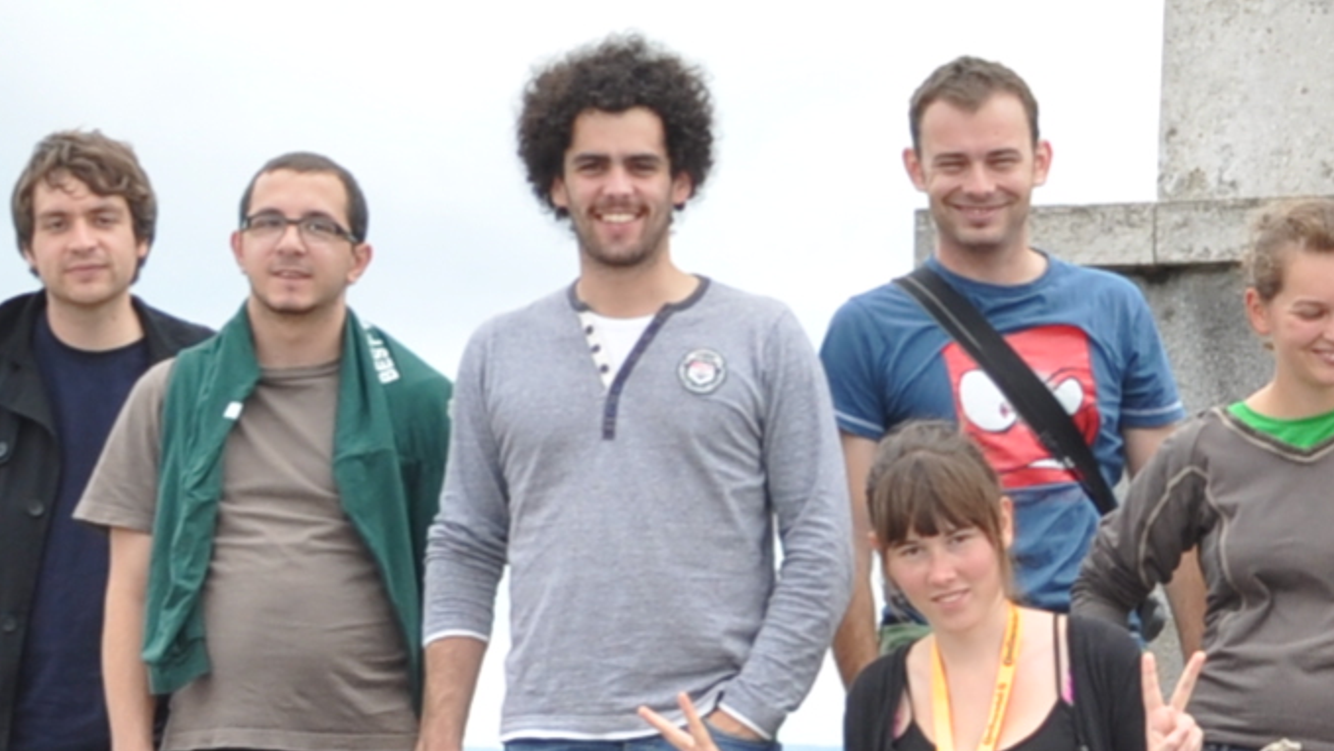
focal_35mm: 215
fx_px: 7622
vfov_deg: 5.6
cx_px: 1354
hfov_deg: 9.9
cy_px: 1038
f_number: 6.3
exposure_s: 1/200
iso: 200
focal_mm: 29
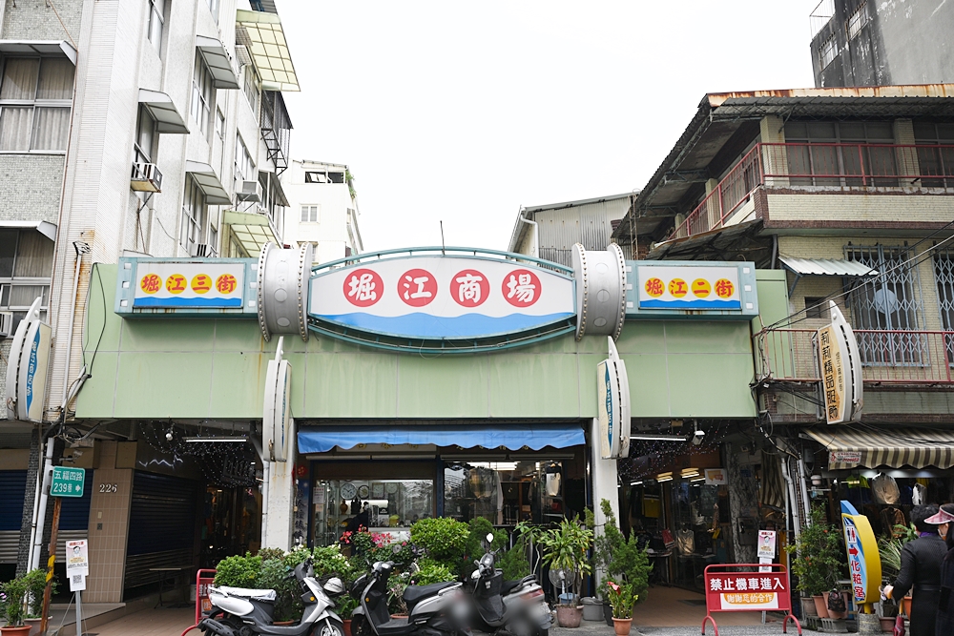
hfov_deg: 61.9
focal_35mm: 30
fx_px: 795
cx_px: 477
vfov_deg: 43.6
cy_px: 318
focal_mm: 30
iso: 160
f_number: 6.3
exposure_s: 1/160
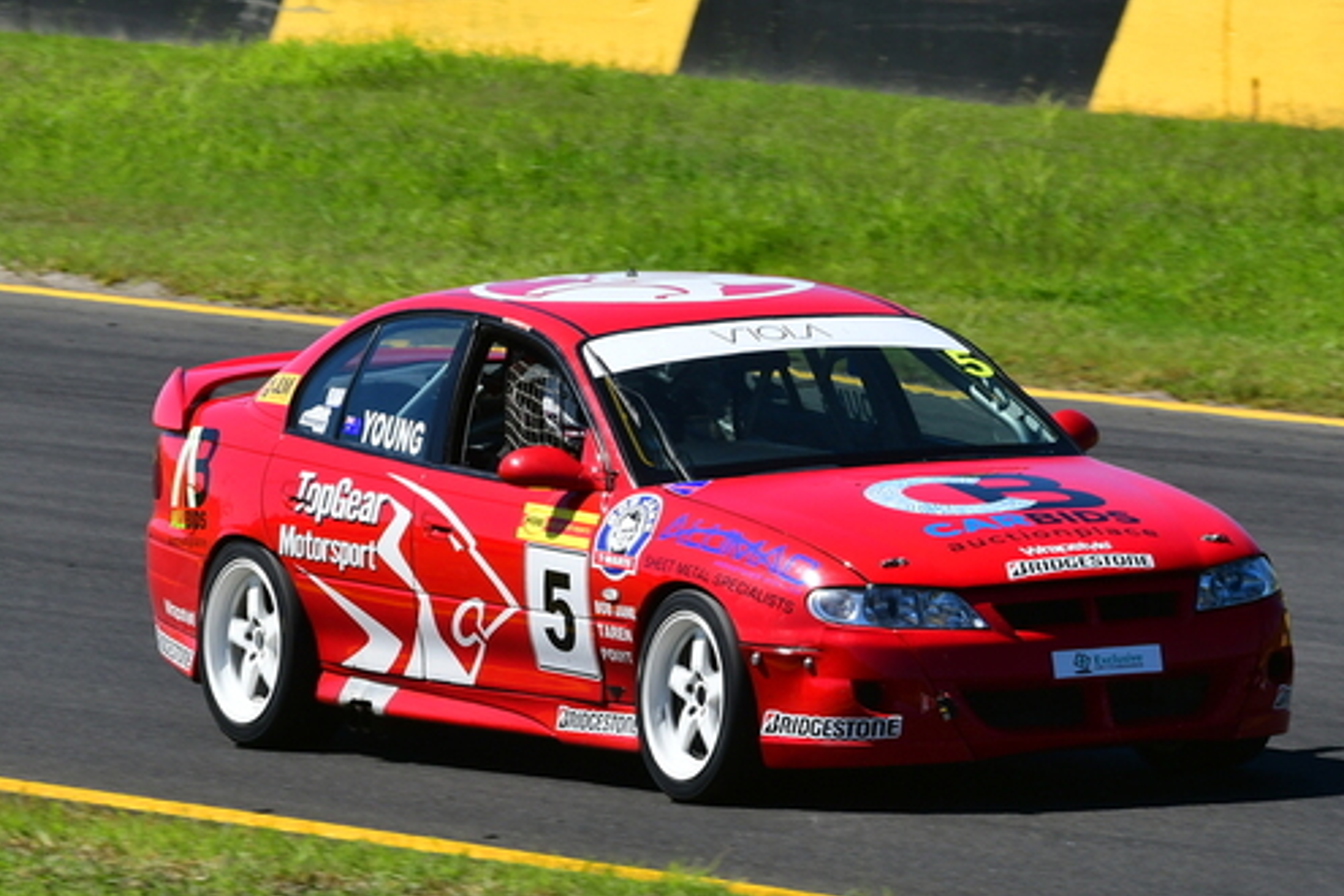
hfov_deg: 3.0
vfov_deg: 2.0
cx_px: 649
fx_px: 25347
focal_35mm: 679
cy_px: 352
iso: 500
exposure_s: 1/640
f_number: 13
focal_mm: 280
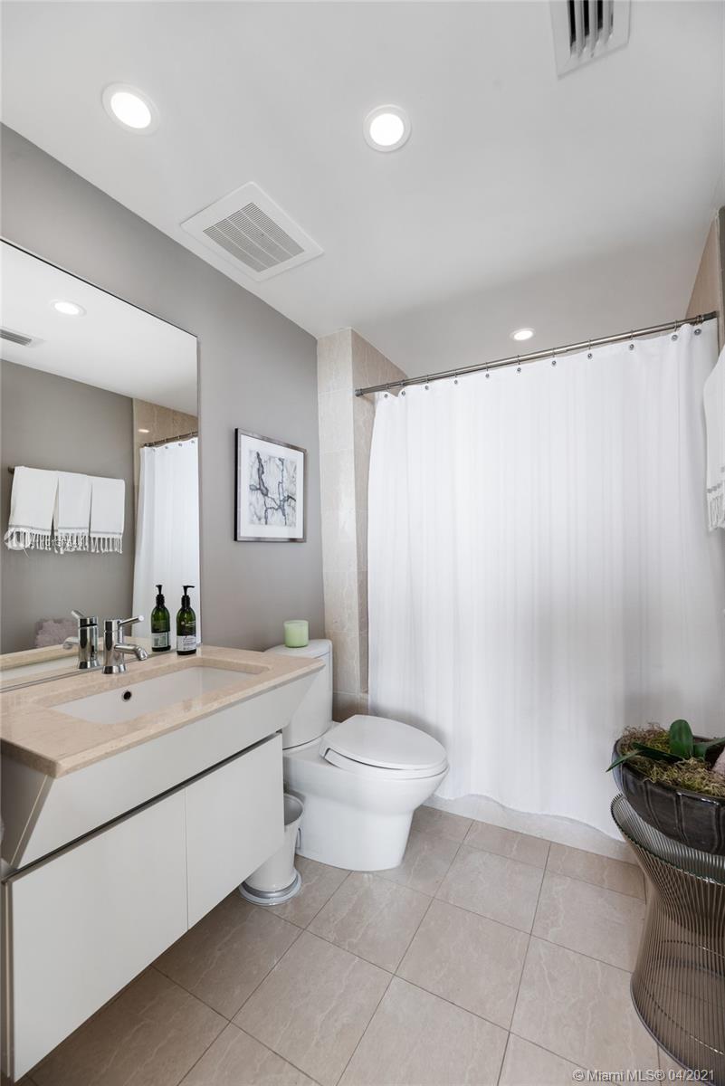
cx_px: 362
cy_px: 543
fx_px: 423
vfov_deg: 104.2
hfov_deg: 81.3
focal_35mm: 14
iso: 320
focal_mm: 14
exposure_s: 1/15
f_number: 7.1
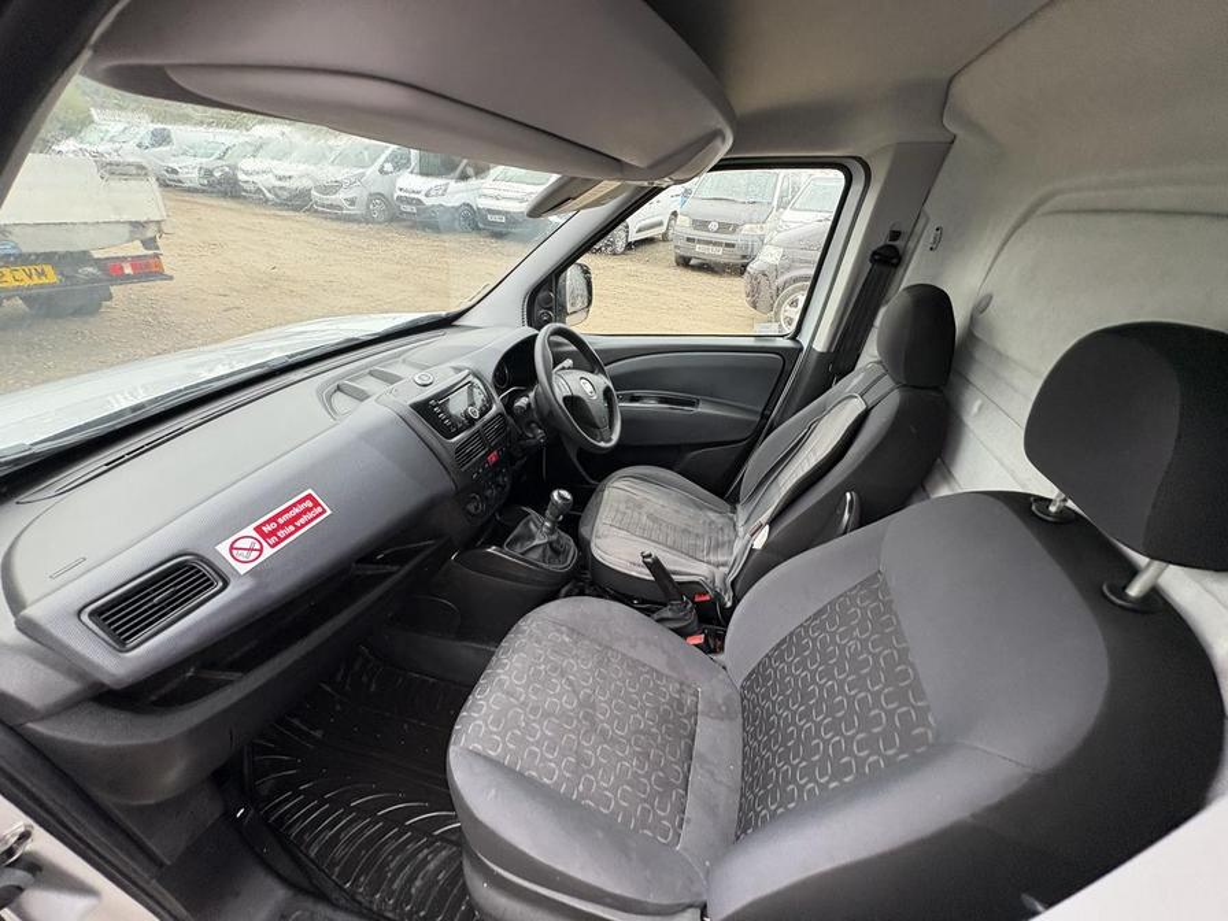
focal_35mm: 14
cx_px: 614
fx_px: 497
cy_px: 460
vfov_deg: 85.7
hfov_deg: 102.1
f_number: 2.2
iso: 200
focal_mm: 2.22
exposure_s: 1/99
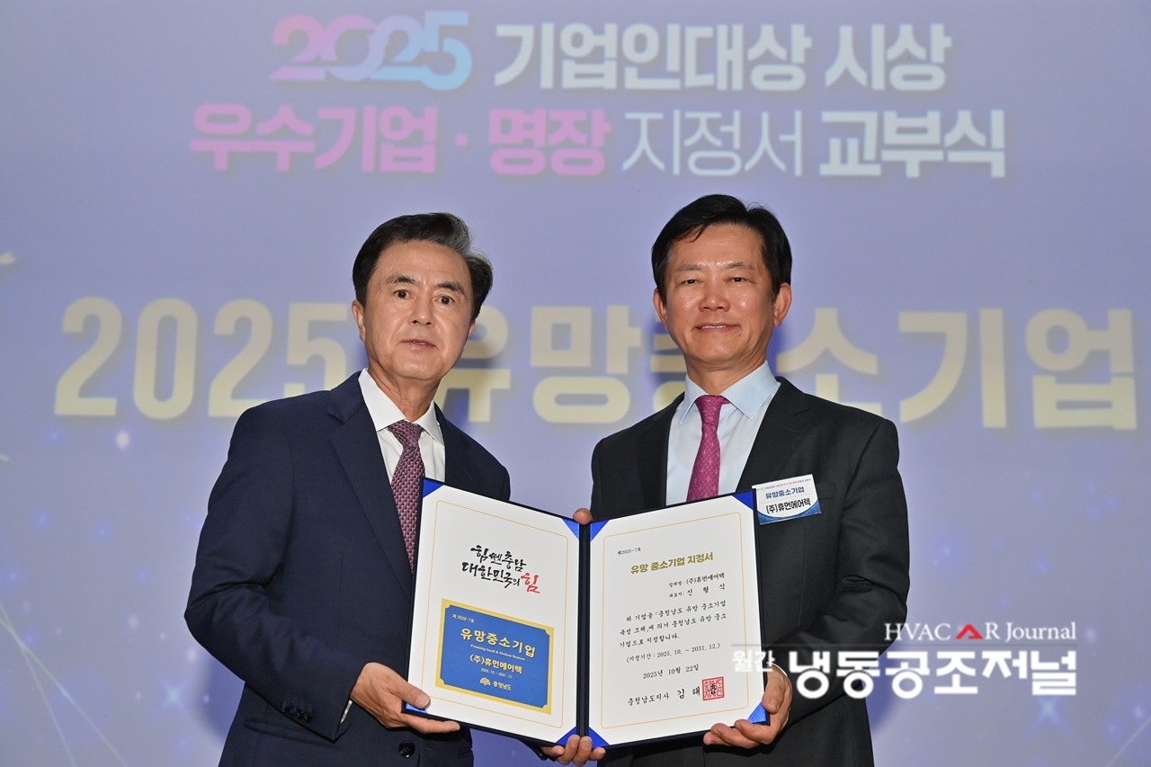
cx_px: 576
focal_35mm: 52
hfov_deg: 38.2
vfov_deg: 26.0
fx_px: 1662
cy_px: 384
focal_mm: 52
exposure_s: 1/200
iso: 1000
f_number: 5
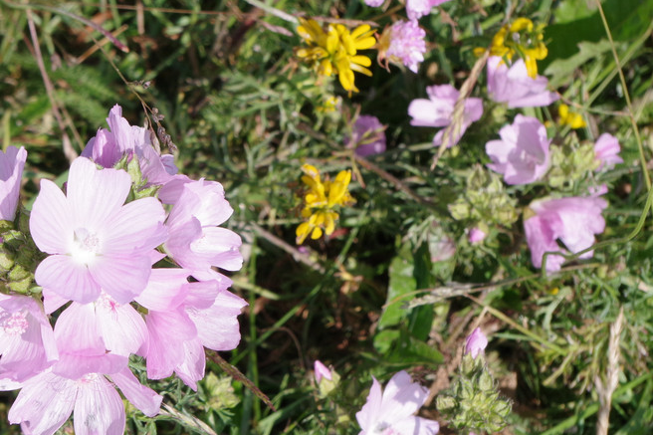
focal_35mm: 150
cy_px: 253
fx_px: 2720
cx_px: 119
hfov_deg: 13.6
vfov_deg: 9.1
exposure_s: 1/400
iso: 400
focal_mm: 55
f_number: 10
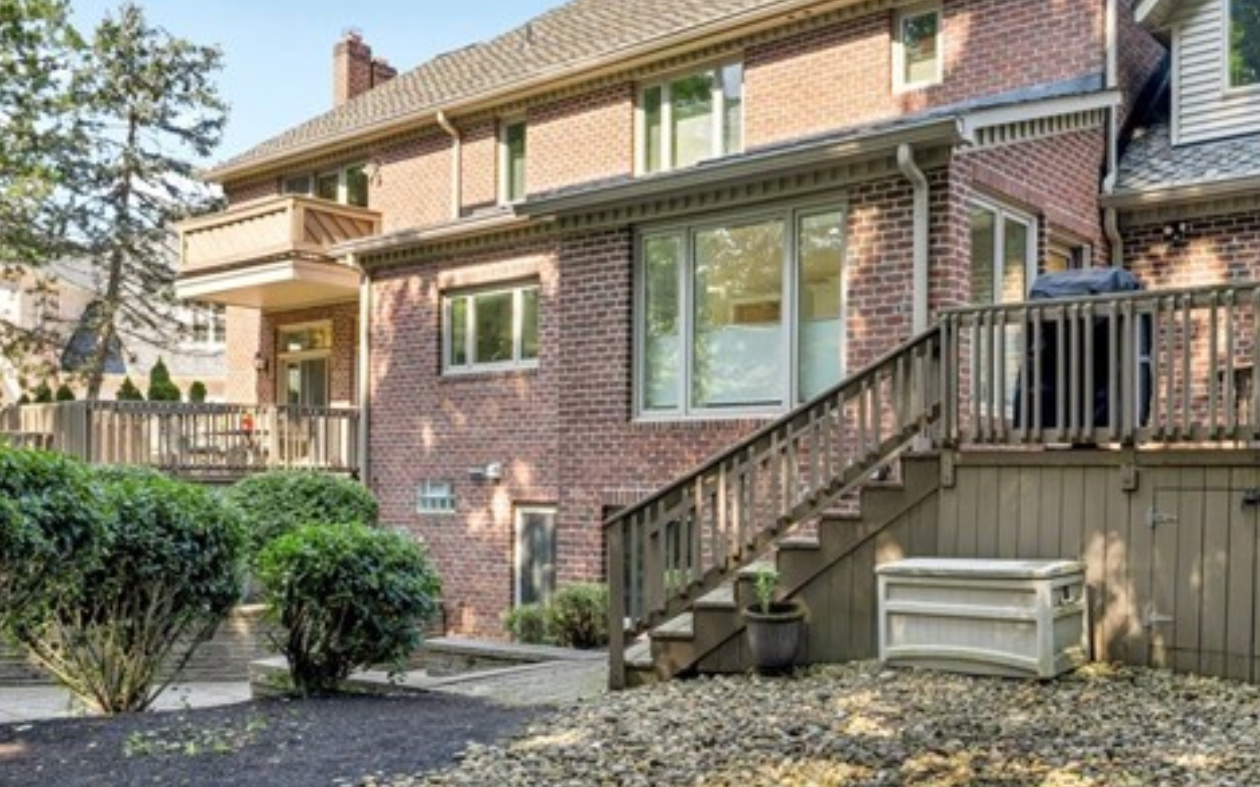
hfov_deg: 56.7
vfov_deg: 38.2
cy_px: 469
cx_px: 857
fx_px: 1133
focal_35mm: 33
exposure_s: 1/80
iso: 250
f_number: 8
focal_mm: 14
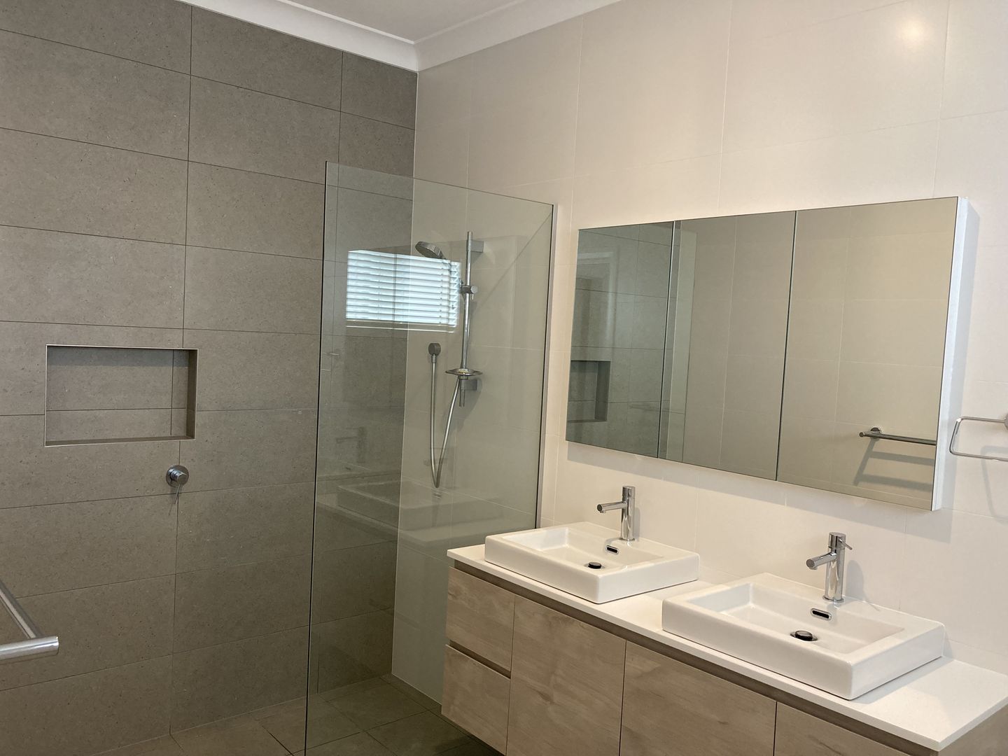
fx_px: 815
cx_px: 504
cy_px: 378
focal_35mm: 28
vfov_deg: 49.7
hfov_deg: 63.4
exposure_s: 1/50
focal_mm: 3.99
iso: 125
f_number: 1.8
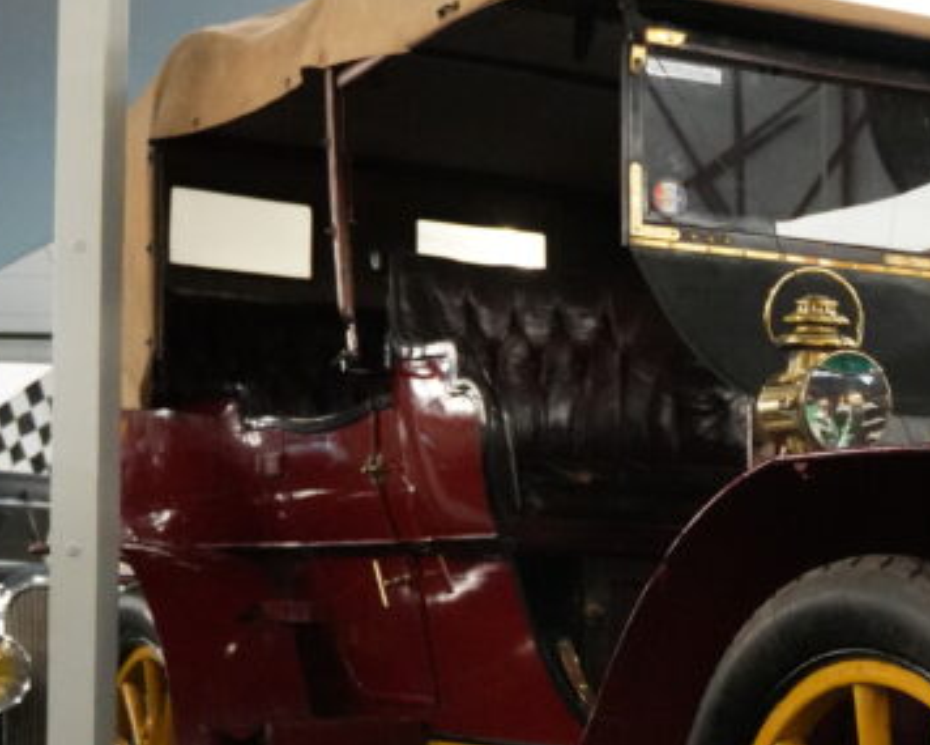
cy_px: 613
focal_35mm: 89
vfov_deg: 17.1
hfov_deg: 20.8
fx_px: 2450
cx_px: 922
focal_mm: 22
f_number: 4
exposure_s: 1/160
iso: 6400
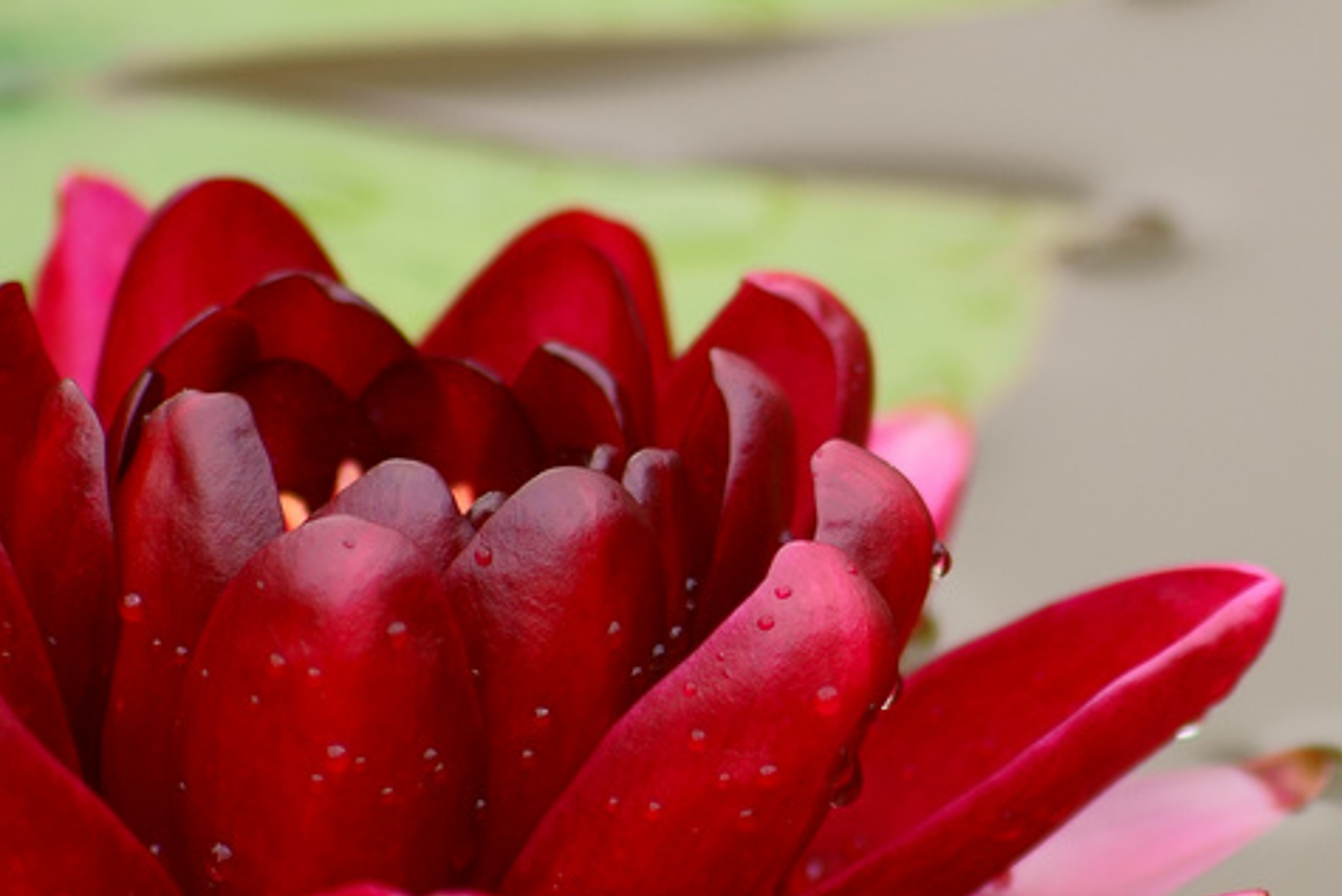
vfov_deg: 2.0
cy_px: 543
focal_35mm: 682
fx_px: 25430
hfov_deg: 3.0
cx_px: 808
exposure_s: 1/100
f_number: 5
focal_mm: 200
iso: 100
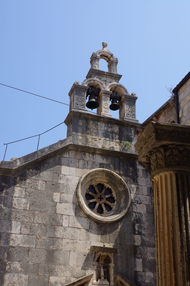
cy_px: 143
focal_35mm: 48
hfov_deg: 28.1
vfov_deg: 41.1
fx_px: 380
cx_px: 95
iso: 100
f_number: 13
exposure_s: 1/100
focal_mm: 32
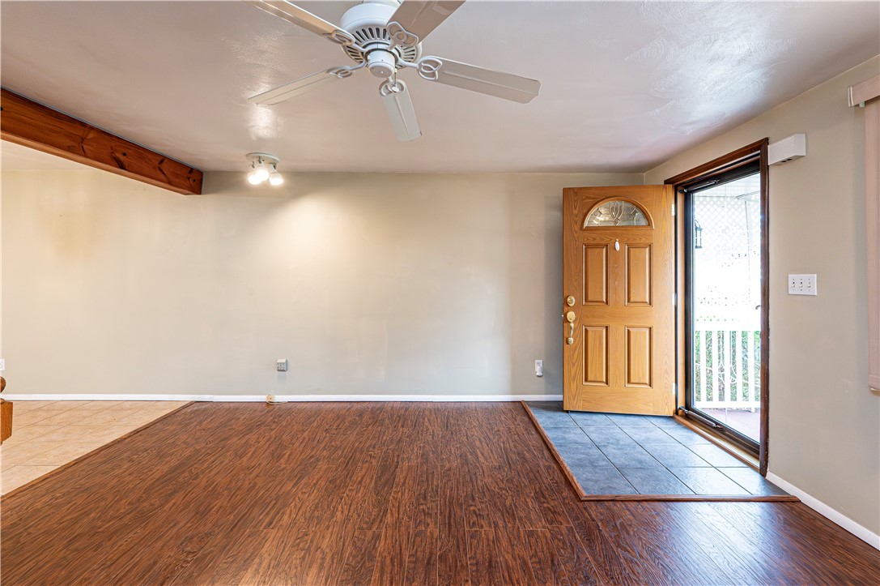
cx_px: 440
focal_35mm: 14
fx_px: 342
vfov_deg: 81.1
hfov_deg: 104.3
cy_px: 293
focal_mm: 14
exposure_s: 1/100
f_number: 8
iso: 4000
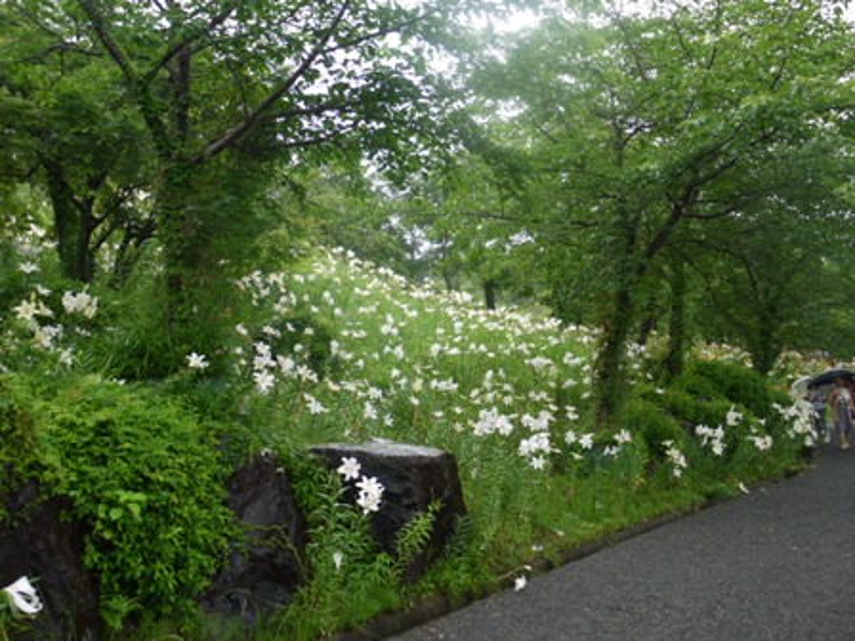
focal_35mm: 32
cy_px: 320
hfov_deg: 56.8
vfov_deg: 44.2
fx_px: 790
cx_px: 428
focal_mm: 16
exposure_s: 1/100
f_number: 4
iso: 100
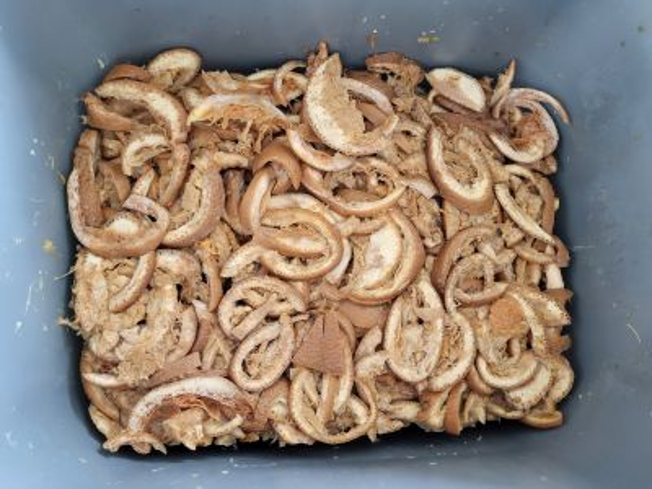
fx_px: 490
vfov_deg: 53.1
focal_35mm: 26
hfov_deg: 67.3
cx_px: 326
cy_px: 244
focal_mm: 5.4
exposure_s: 1/50
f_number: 1.8
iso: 640
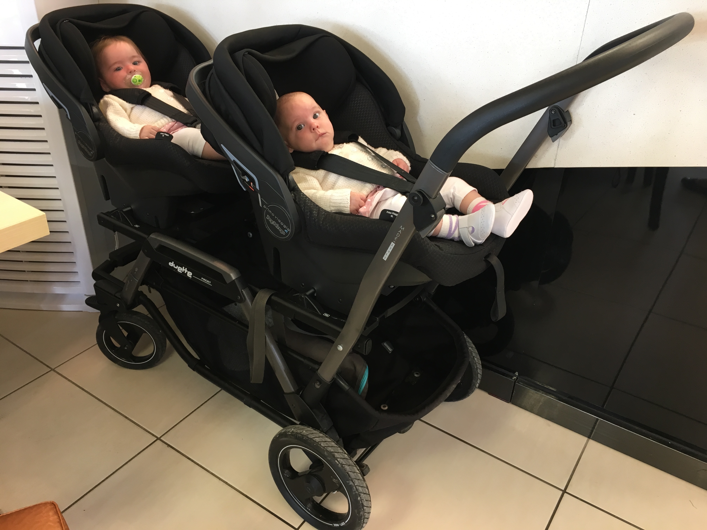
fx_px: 592
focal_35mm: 29
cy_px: 265
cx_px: 354
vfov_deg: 48.2
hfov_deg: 61.7
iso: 80
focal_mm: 4.15
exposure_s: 1/33
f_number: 2.2
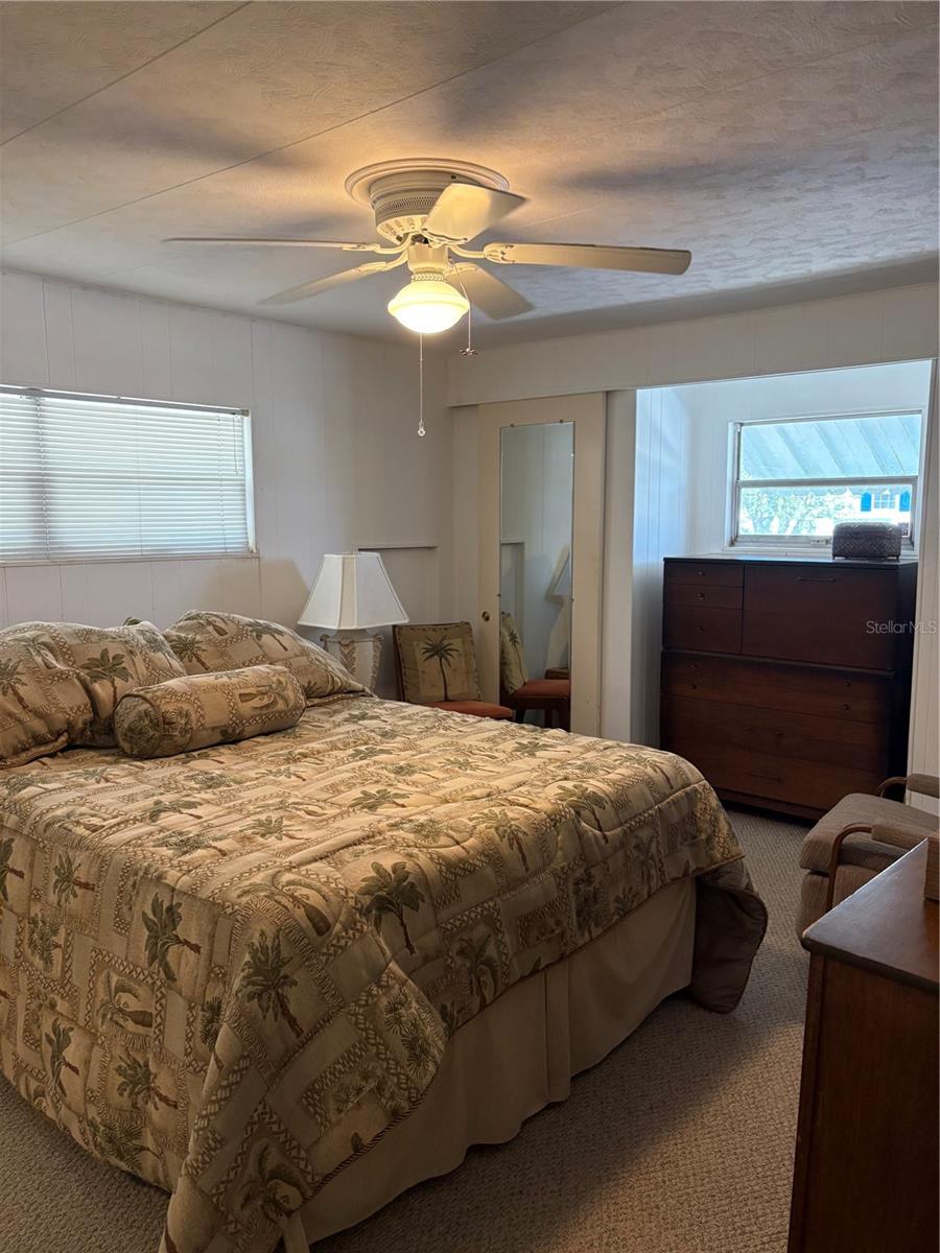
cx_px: 470
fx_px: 941
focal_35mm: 26
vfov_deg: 67.3
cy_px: 626
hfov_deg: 53.1
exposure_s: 1/120
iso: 200
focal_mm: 5.96
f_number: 1.6
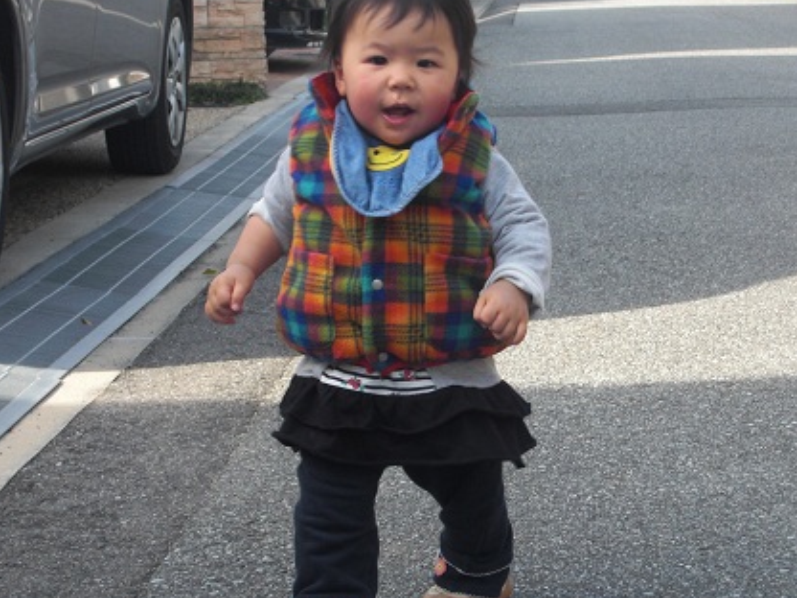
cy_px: 315
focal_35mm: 104
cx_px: 443
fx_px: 2394
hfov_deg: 18.9
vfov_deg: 14.2
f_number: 4.6
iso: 50
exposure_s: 1/80
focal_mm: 13.9
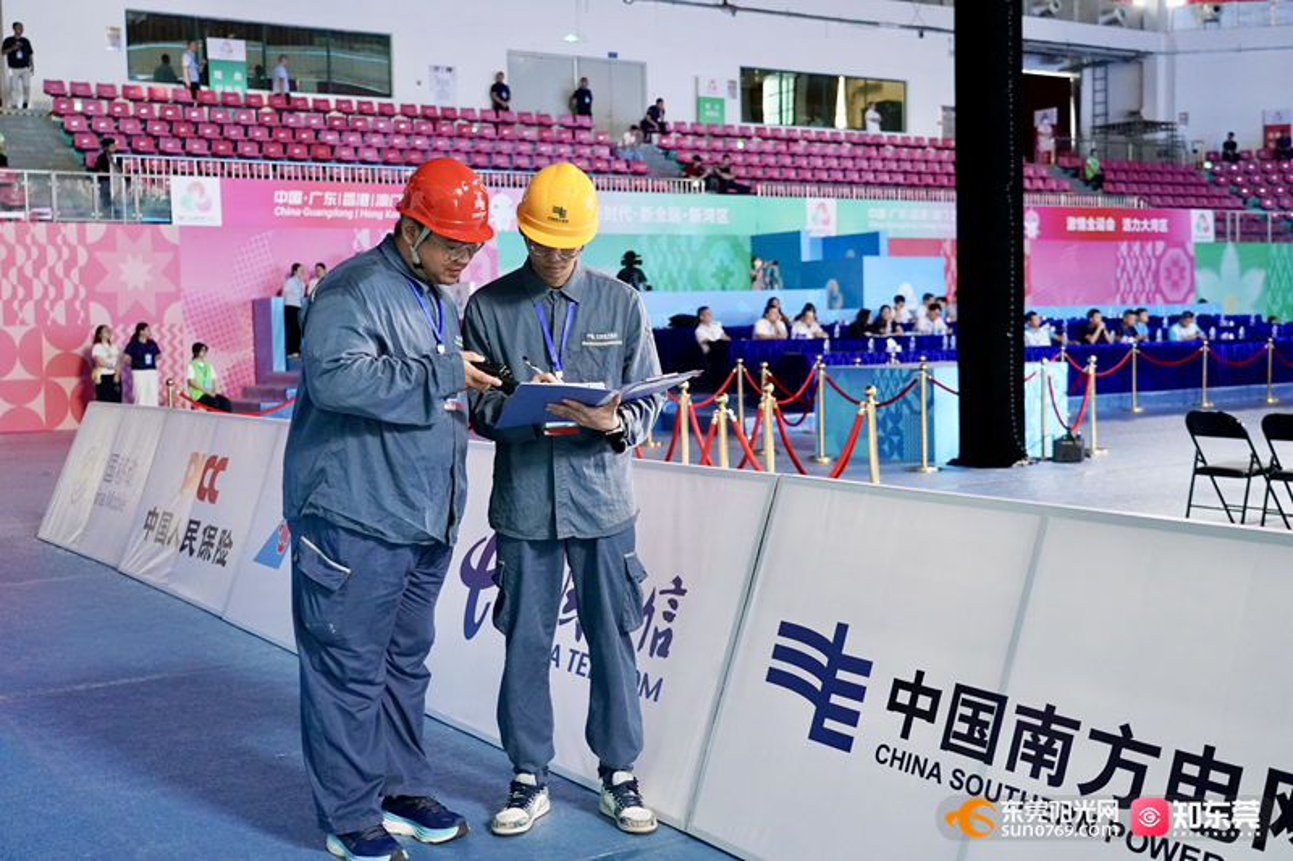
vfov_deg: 32.6
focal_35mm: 41
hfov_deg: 47.4
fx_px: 1472
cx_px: 646
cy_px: 430
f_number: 4
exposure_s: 1/50
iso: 5000
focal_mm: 41
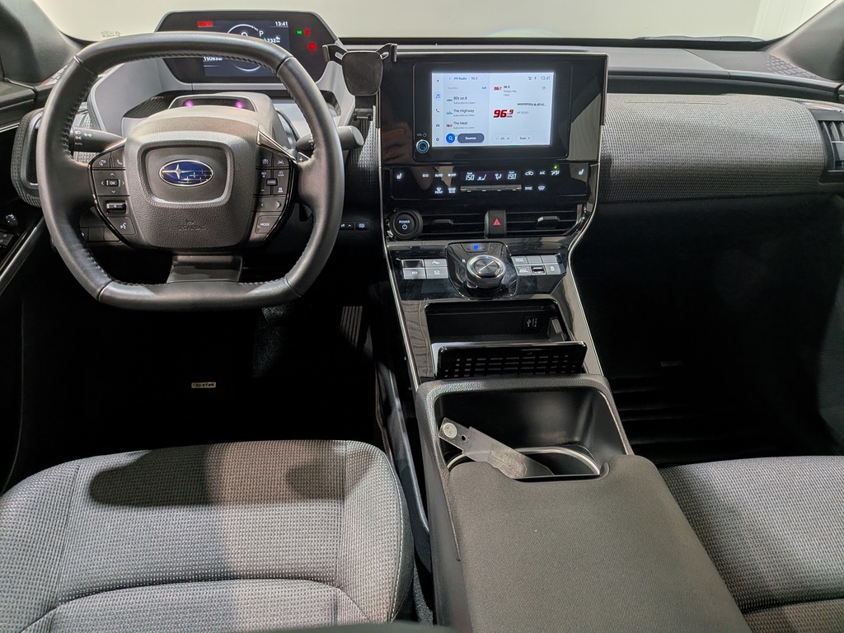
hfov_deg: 71.6
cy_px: 316
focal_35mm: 24
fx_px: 585
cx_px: 422
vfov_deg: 56.8
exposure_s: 1/167
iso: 26
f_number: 1.7
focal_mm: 4.53
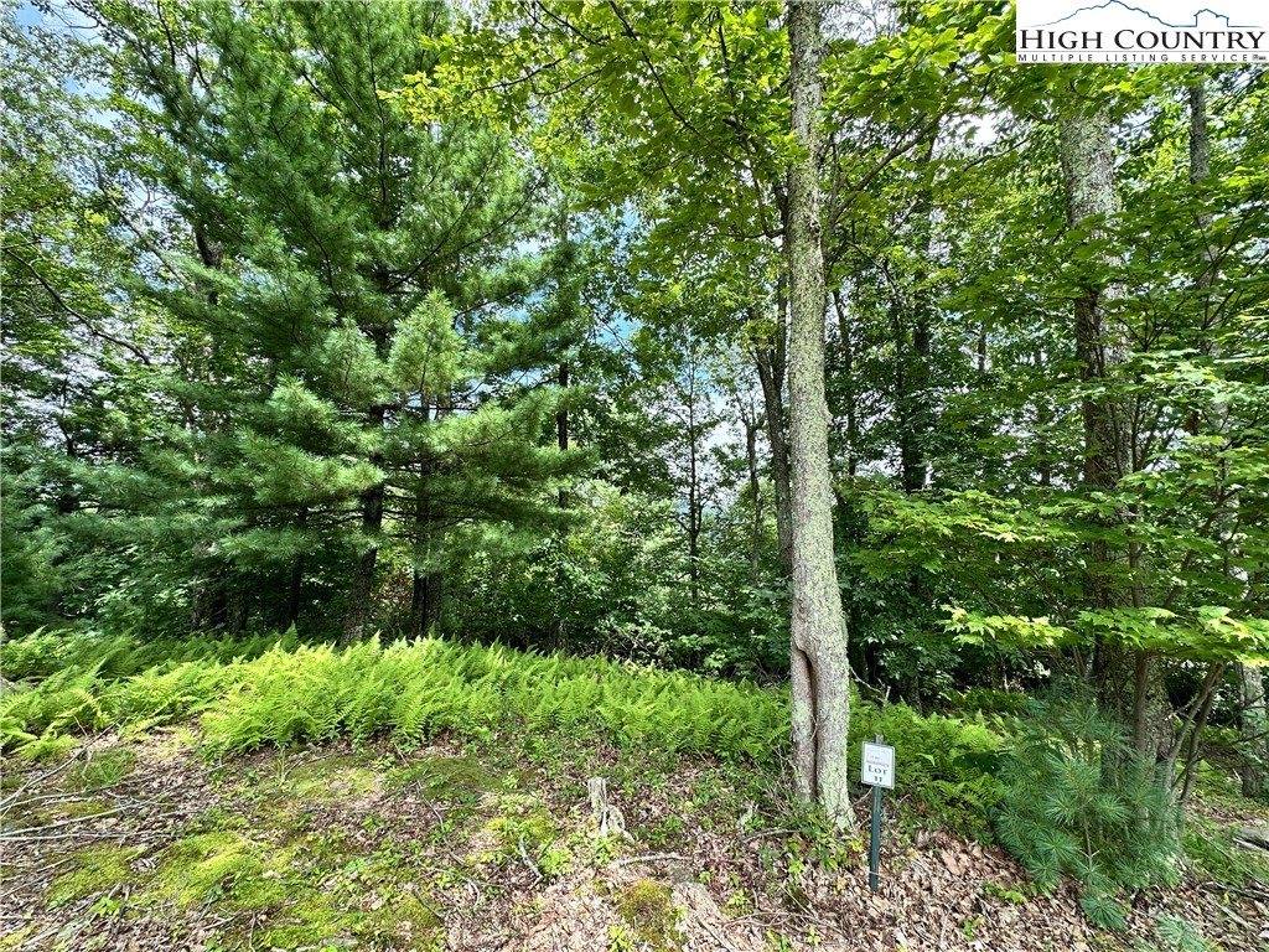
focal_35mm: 14
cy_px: 476
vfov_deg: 85.7
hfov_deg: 102.1
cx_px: 634
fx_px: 513
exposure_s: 1/305
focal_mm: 2.22
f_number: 2.2
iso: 40
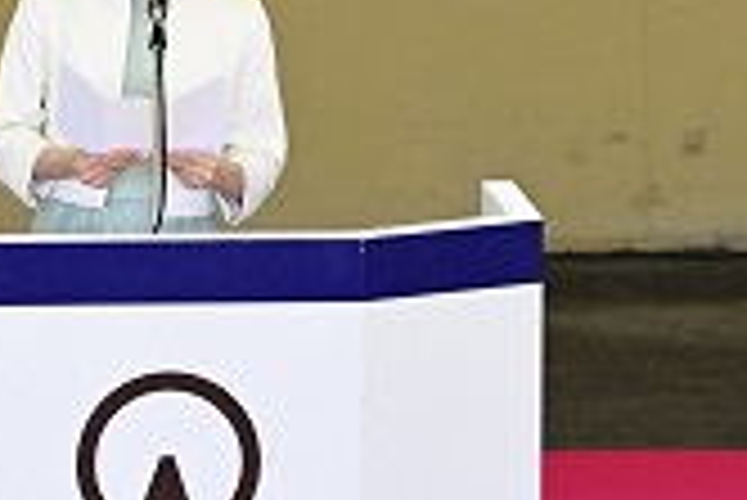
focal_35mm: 1083
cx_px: 108
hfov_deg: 1.9
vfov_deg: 1.3
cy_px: 275
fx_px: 22491
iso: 2500
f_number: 7.1
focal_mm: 300
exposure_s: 1/400
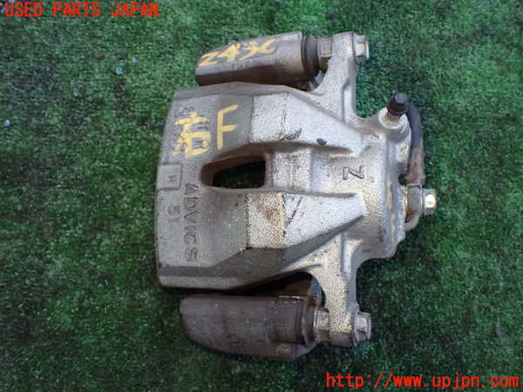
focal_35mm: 30
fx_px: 453
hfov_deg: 60.0
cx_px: 262
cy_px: 196
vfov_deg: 46.8
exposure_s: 1/100
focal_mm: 5.4
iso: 800
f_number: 2.3
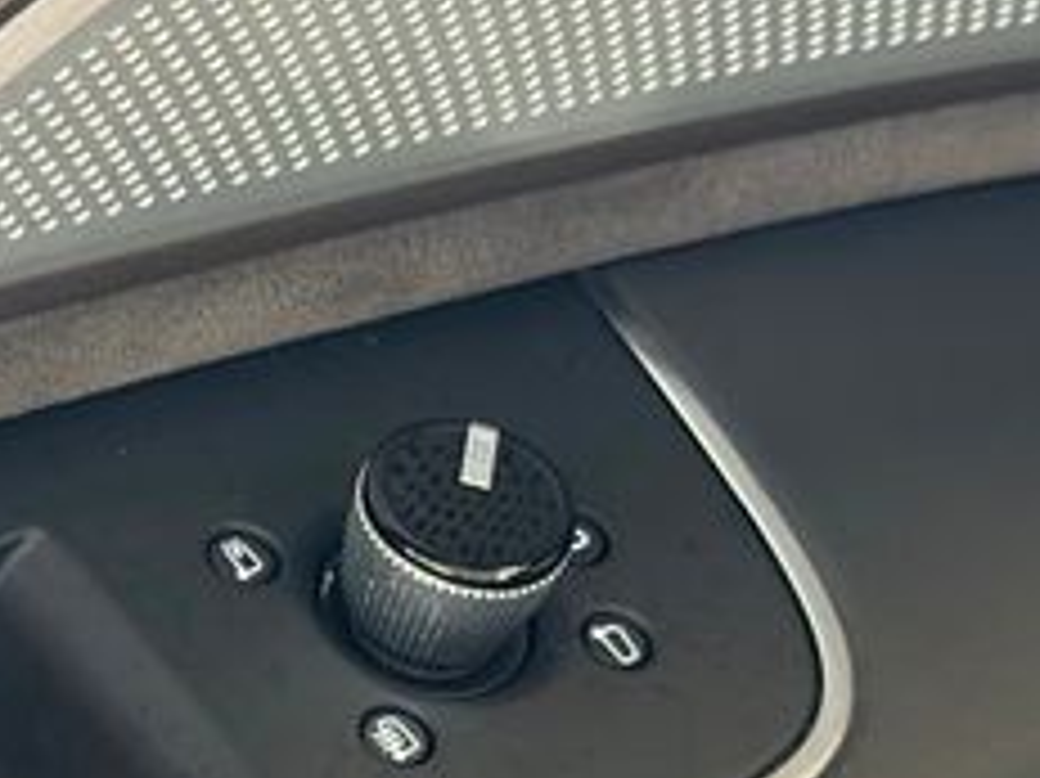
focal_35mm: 133
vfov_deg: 11.0
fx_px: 3994
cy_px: 850
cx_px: -162
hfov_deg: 14.4
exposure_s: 1/40
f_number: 1.78
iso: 250
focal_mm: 6.86
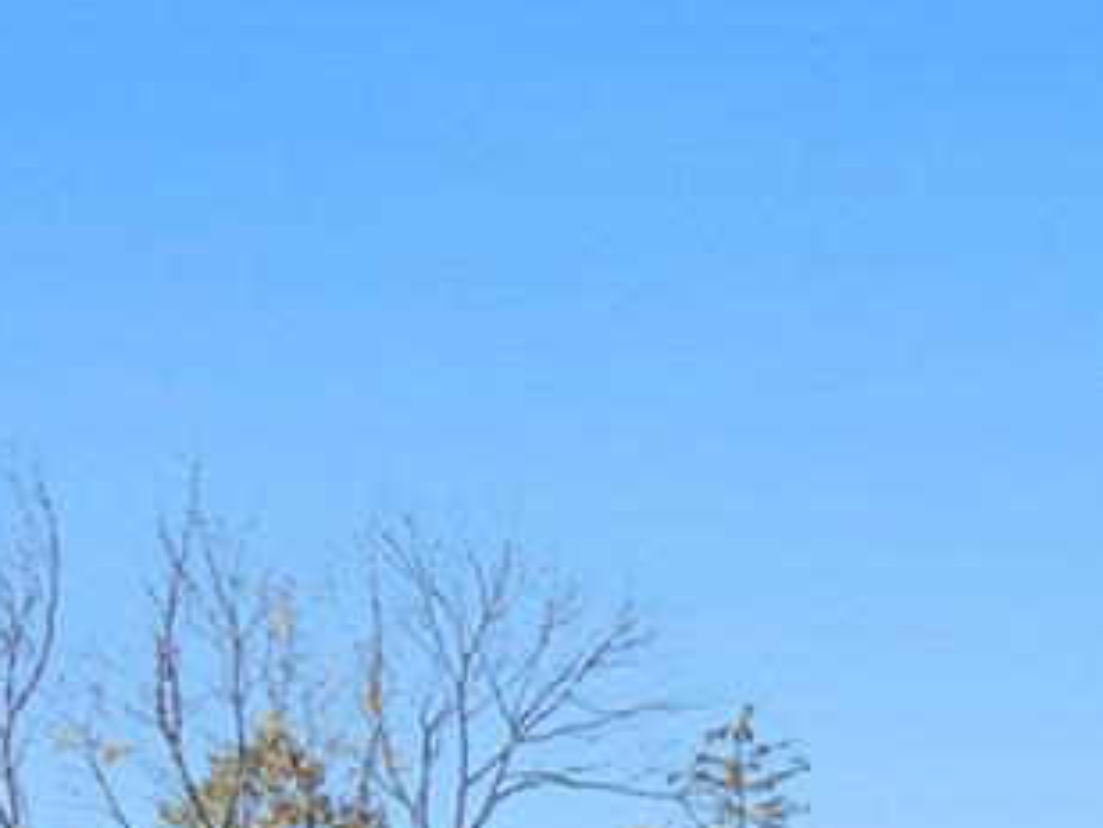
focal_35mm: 102
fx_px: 3251
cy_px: 1833
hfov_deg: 14.8
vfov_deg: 12.2
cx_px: 2381
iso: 250
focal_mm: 16
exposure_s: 1/200
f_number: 5.6
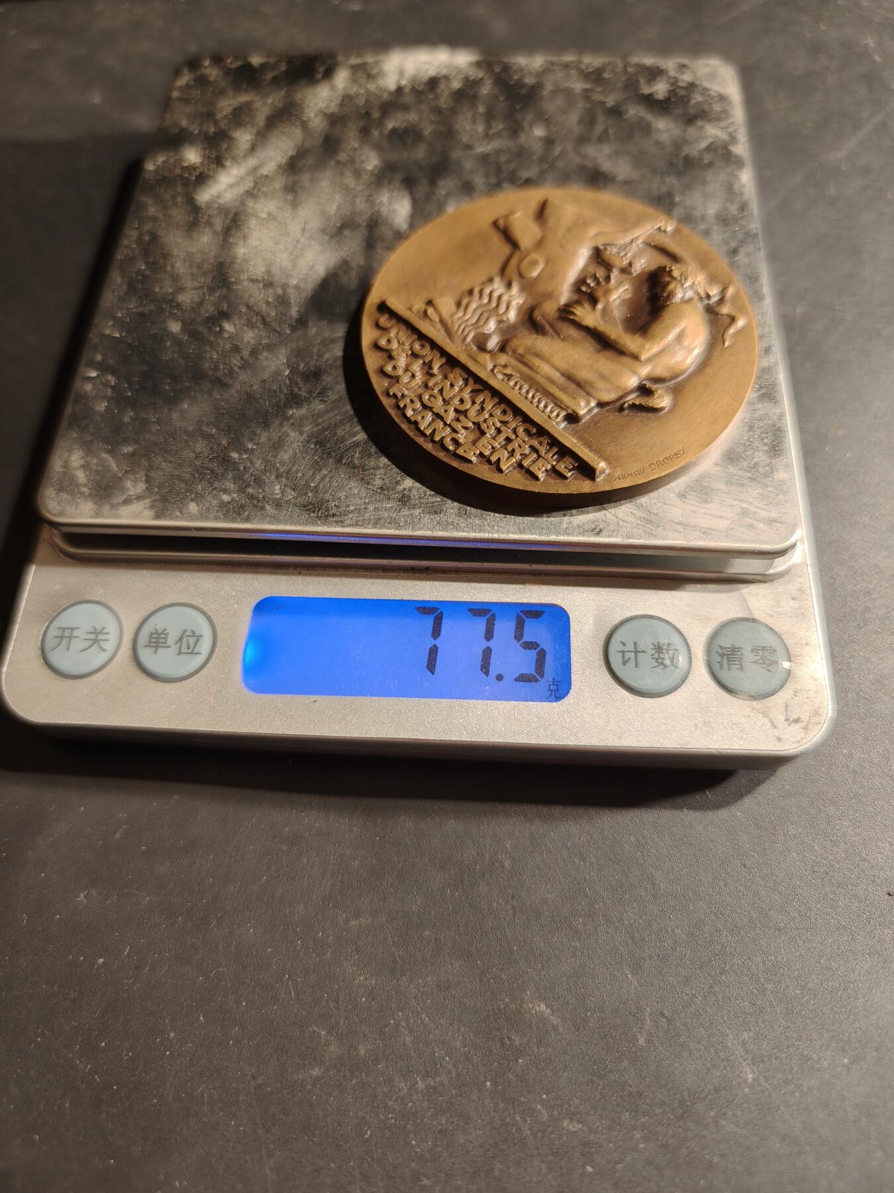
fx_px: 792
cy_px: 596
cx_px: 447
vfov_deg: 73.9
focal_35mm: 23
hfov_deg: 58.9
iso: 250
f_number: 1.6
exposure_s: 1/177
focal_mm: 6.06
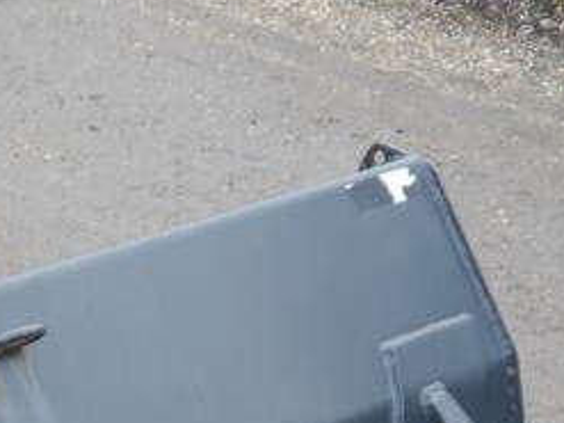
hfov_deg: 15.8
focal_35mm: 116
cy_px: 823
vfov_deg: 11.6
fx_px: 1889
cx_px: -249
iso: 160
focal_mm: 14
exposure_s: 1/100
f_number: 4
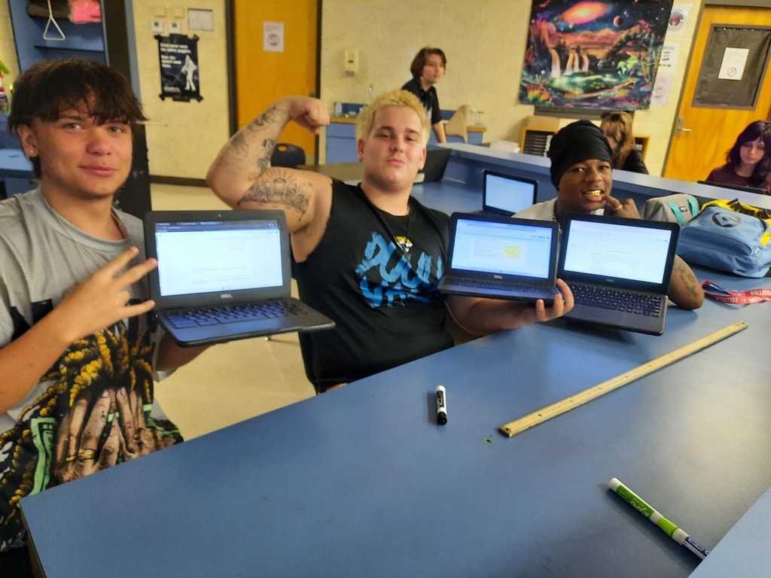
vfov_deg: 54.9
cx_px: 386
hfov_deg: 69.4
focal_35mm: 25
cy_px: 289
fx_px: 557
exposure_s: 1/24
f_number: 2
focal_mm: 4.6
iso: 400
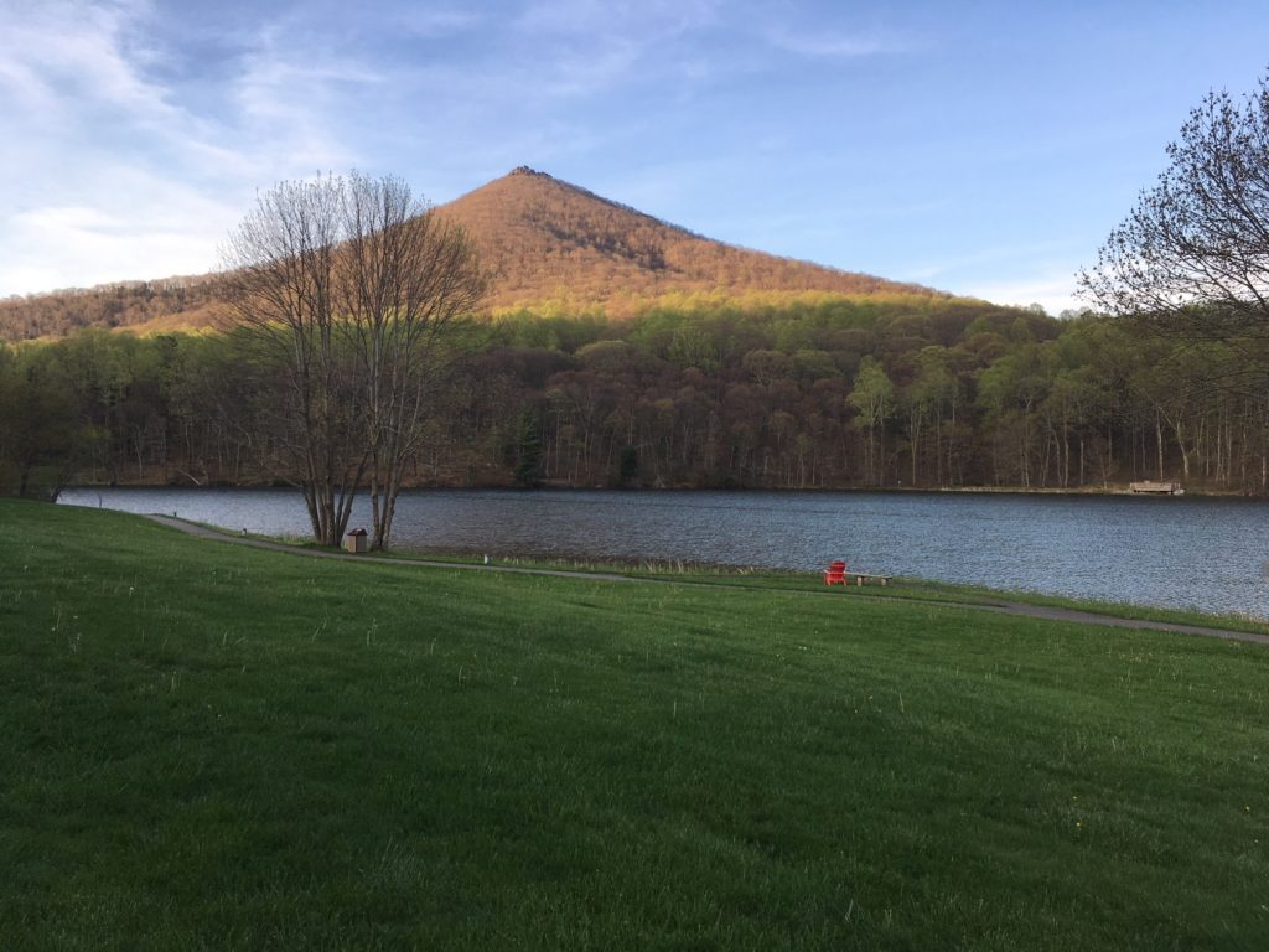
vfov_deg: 48.2
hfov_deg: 61.7
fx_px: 1063
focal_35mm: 29
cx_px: 634
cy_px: 476
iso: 25
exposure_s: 1/265
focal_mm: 4.15
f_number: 2.2
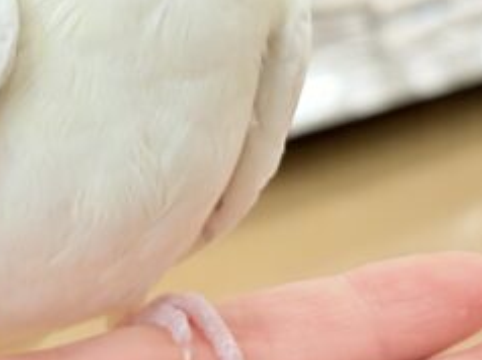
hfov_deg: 14.1
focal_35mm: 140
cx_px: 205
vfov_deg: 10.4
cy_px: -105
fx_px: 1947
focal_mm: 5.96
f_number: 1.6
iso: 50
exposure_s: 1/50
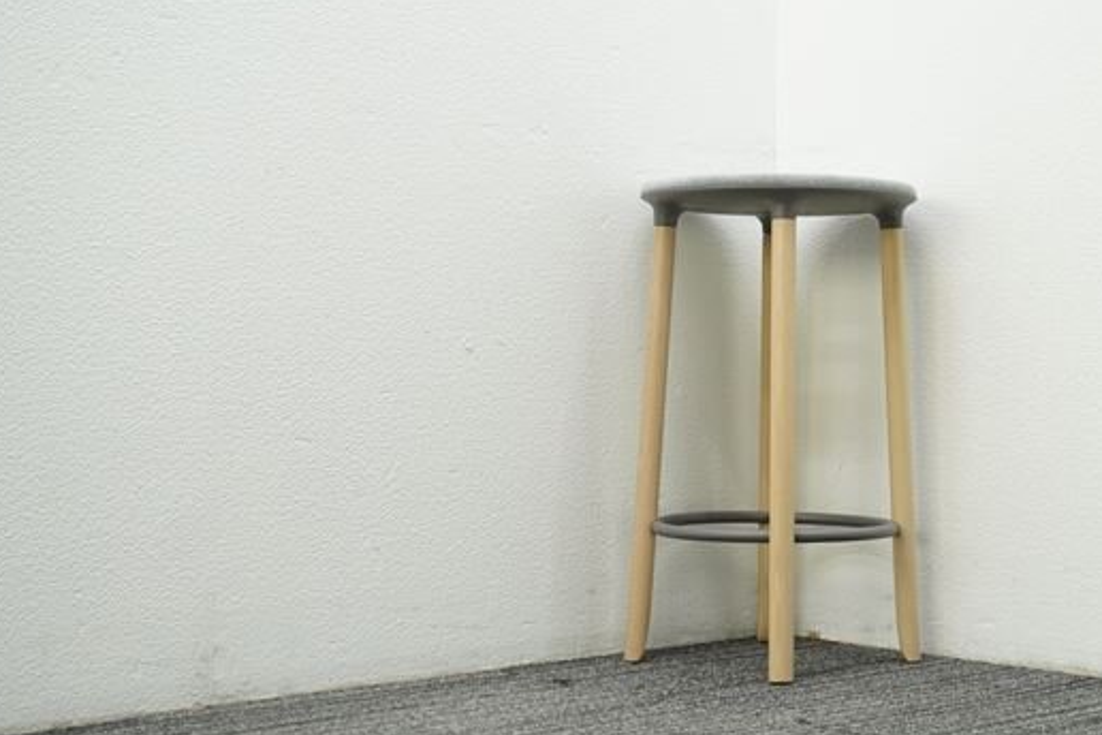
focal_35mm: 67
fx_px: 2051
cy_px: 316
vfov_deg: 20.3
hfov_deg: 29.9
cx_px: 739
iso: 320
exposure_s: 1/50
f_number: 5
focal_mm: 32
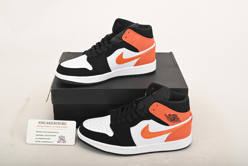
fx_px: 324
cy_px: 83
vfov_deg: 28.7
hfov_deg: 41.9
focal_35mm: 47
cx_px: 124
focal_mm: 47
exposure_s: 1/200
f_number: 11
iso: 100
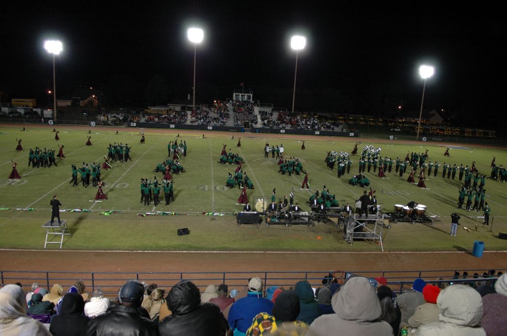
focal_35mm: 26
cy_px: 168
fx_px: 359
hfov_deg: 70.5
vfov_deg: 50.3
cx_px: 254
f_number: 2.8
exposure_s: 1/60
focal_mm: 17
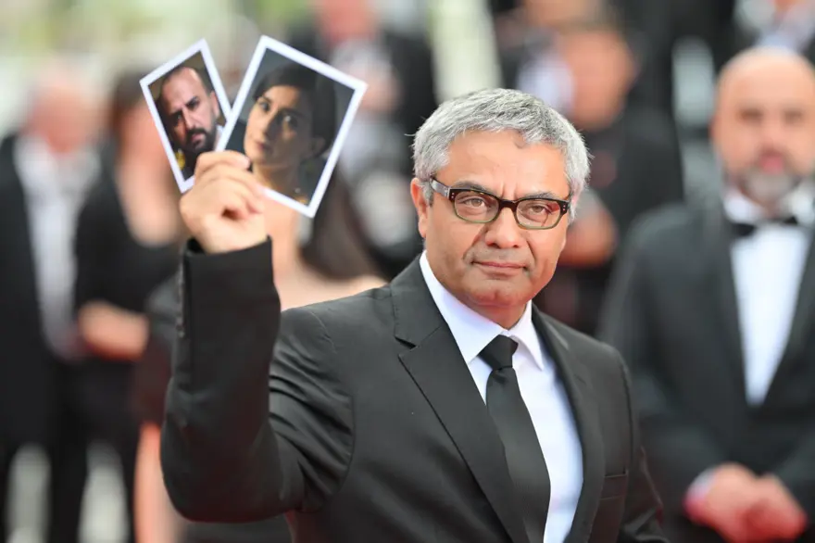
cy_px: 272
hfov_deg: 15.2
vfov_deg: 10.2
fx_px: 3055
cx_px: 408
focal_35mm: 135
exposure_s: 1/500
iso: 100
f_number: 1.8
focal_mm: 135
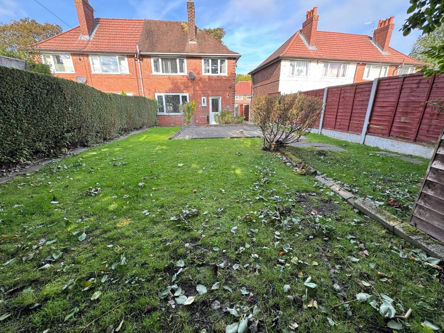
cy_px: 166
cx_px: 222
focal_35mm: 14
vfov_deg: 85.7
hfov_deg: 102.1
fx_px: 180
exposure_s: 1/100
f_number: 2.2
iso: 40
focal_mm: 2.22
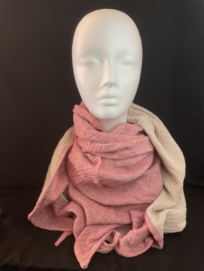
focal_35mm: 26
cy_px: 136
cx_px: 102
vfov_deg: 67.3
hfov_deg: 53.1
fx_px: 204
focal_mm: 4.2
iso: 64
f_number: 1.6
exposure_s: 1/100
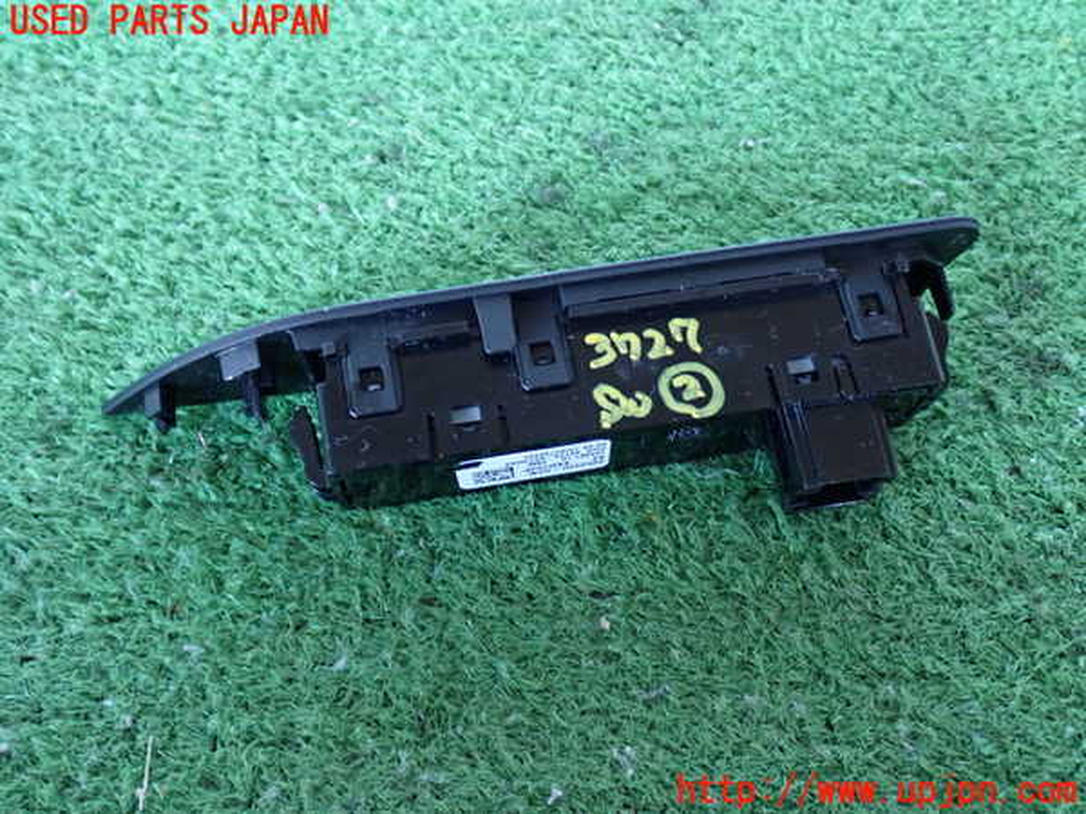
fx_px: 1192
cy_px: 407
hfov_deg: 49.0
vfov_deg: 37.7
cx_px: 543
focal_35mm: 38
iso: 800
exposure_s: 1/15
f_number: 2.7
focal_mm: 6.83
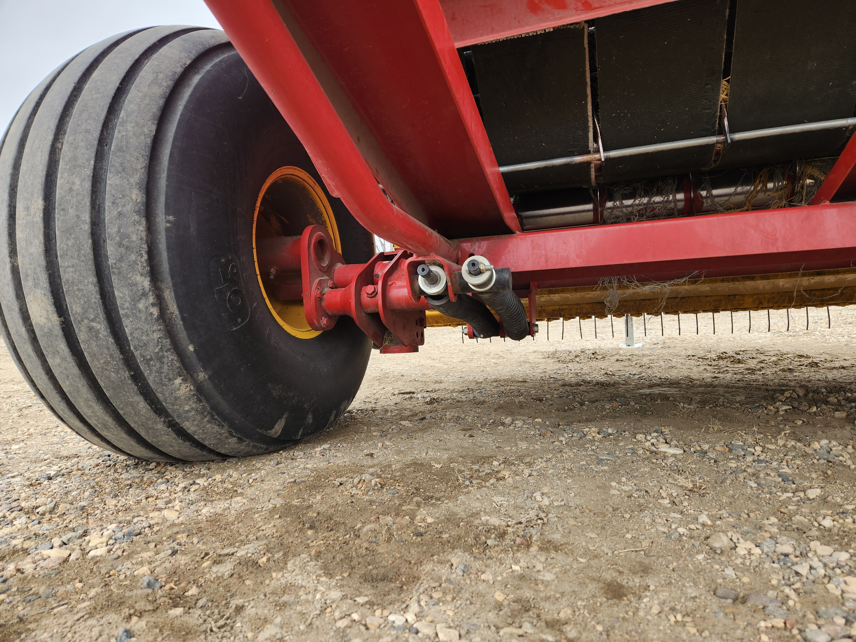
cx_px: 428
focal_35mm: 23
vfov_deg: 58.9
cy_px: 321
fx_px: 569
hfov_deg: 73.9
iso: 40
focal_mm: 5.4
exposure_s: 1/180
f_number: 1.8
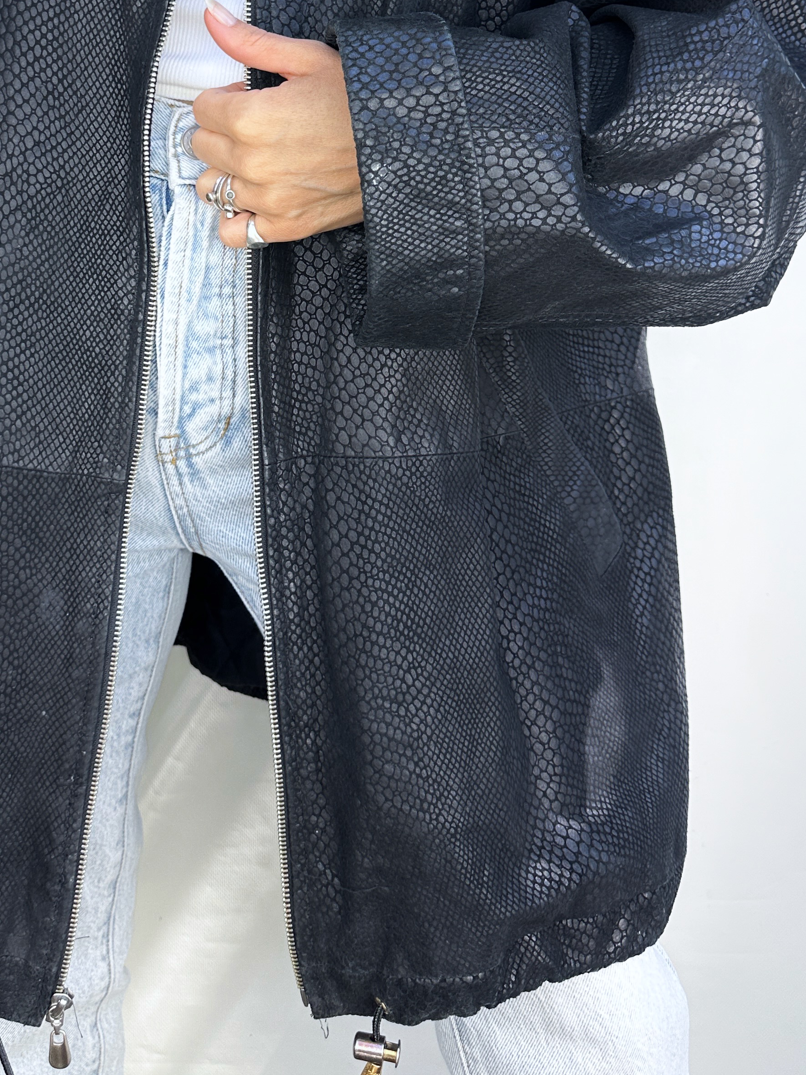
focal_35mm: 41
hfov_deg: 34.9
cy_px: 213
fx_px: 1273
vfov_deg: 43.6
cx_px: 288
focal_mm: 6.86
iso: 64
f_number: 1.78
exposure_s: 1/203
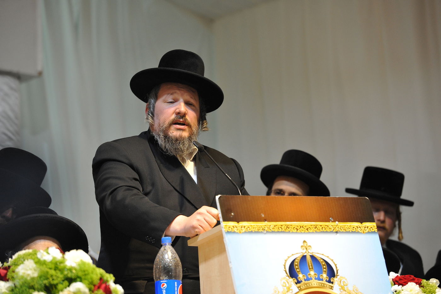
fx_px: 2081
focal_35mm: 170
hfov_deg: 12.1
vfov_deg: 8.1
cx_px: 220
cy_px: 147
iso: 1600
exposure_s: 1/160
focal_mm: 170
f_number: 4.5
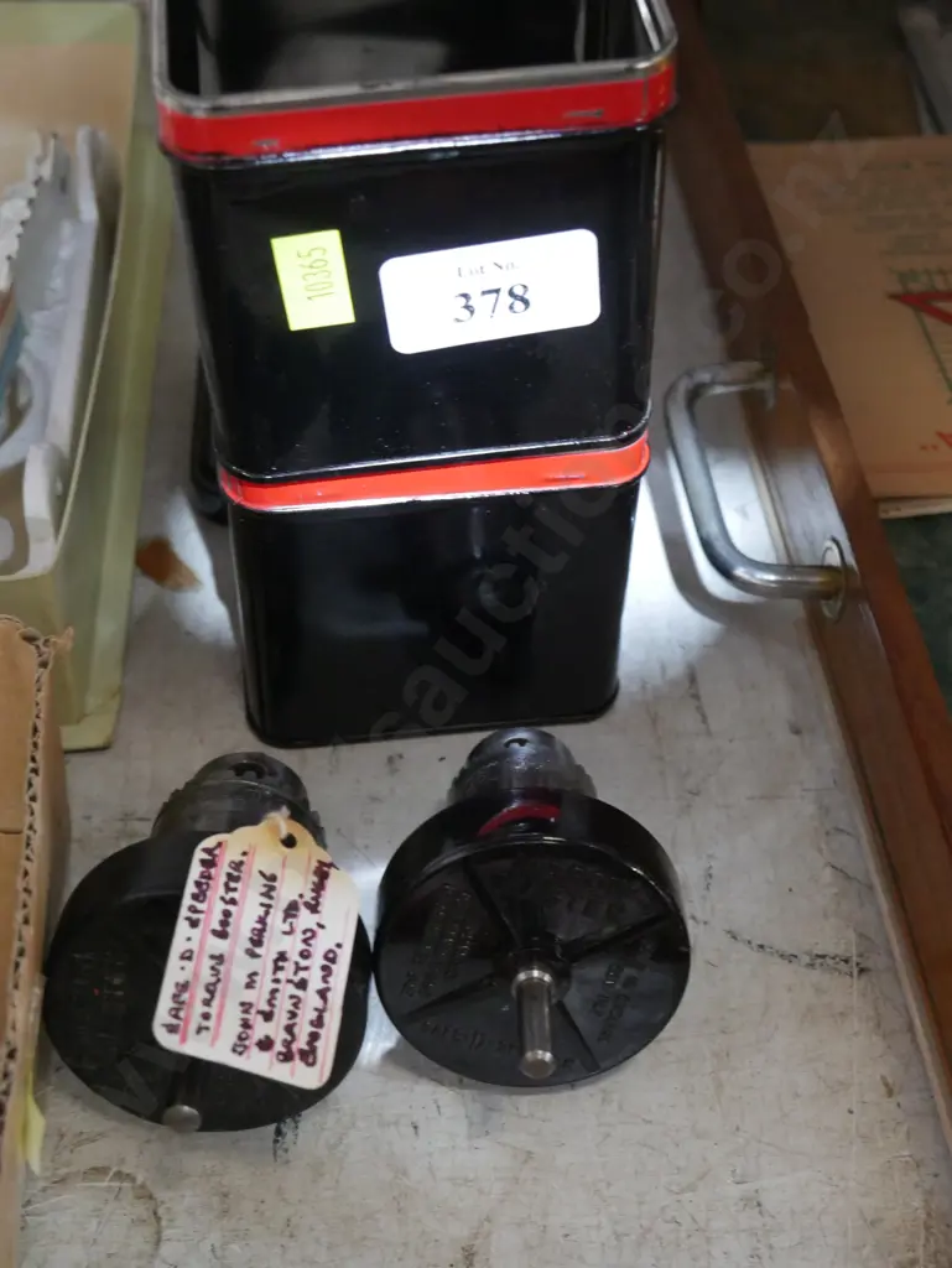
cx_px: 476
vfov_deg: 39.6
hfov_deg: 30.3
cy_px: 634
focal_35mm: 48
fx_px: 1759
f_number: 5.2
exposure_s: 1/50
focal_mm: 24
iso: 3200
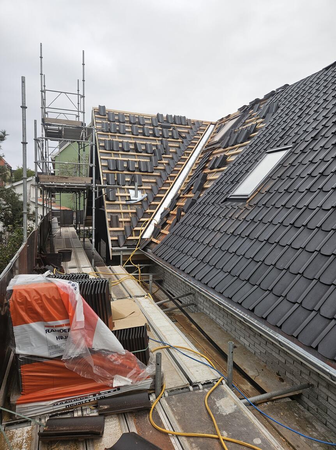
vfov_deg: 74.0
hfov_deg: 58.8
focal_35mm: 23
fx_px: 298
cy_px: 225
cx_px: 168
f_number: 1.8
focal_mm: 5.4
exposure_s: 1/180
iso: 32
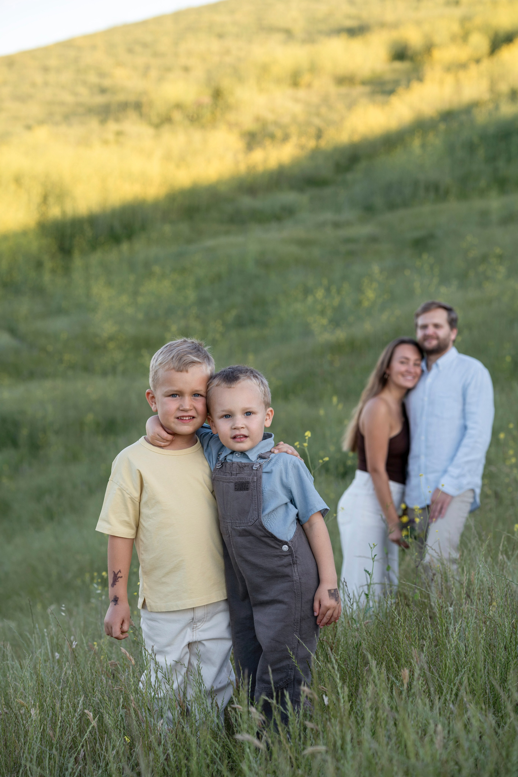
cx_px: 259
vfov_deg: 23.9
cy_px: 388
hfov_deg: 16.1
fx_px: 1834
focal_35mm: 85
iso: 200
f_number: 4
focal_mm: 85
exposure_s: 1/160
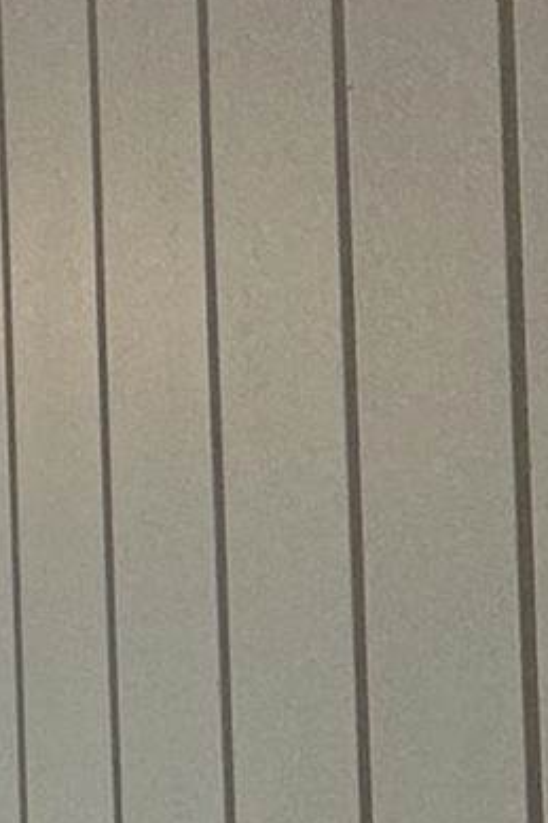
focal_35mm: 115
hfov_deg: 11.1
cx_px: -444
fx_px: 2628
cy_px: 899
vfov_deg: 17.2
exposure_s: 1/120
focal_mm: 2.22
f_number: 2.2
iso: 160
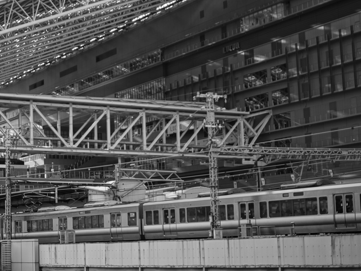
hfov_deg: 26.6
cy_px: 129
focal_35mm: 73
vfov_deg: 20.3
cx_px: 107
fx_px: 758
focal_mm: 35
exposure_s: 1/1000
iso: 100
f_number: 1.8
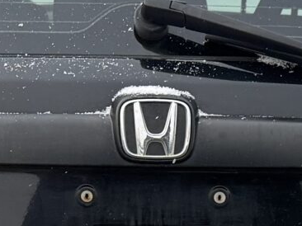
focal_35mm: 168
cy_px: 457
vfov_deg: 8.4
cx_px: 194
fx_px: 1465
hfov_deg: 11.8
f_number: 1.78
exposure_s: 1/276
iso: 100
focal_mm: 6.76
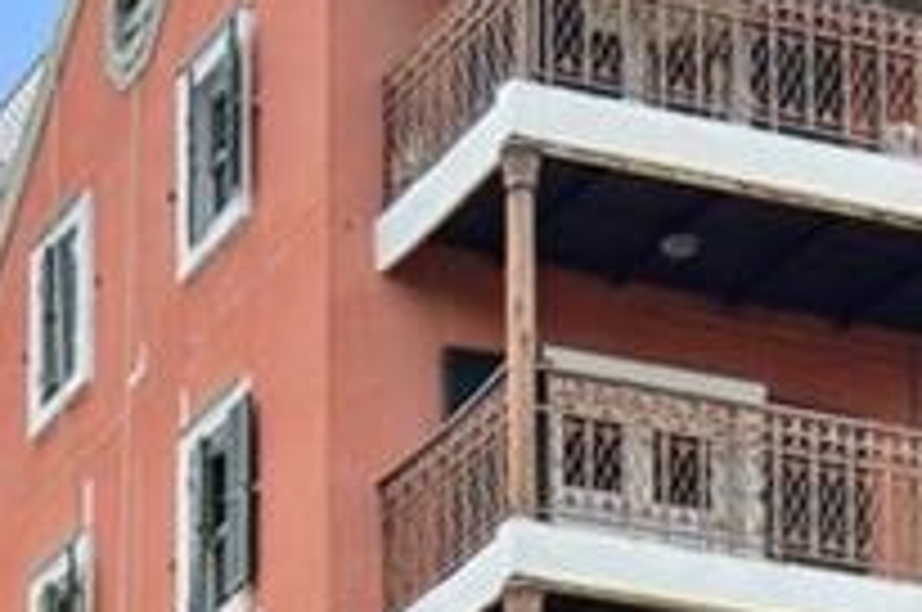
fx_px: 4603
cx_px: 490
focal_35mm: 180
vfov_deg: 7.5
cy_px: 938
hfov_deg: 11.4
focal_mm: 24
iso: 200
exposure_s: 1/160
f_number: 11
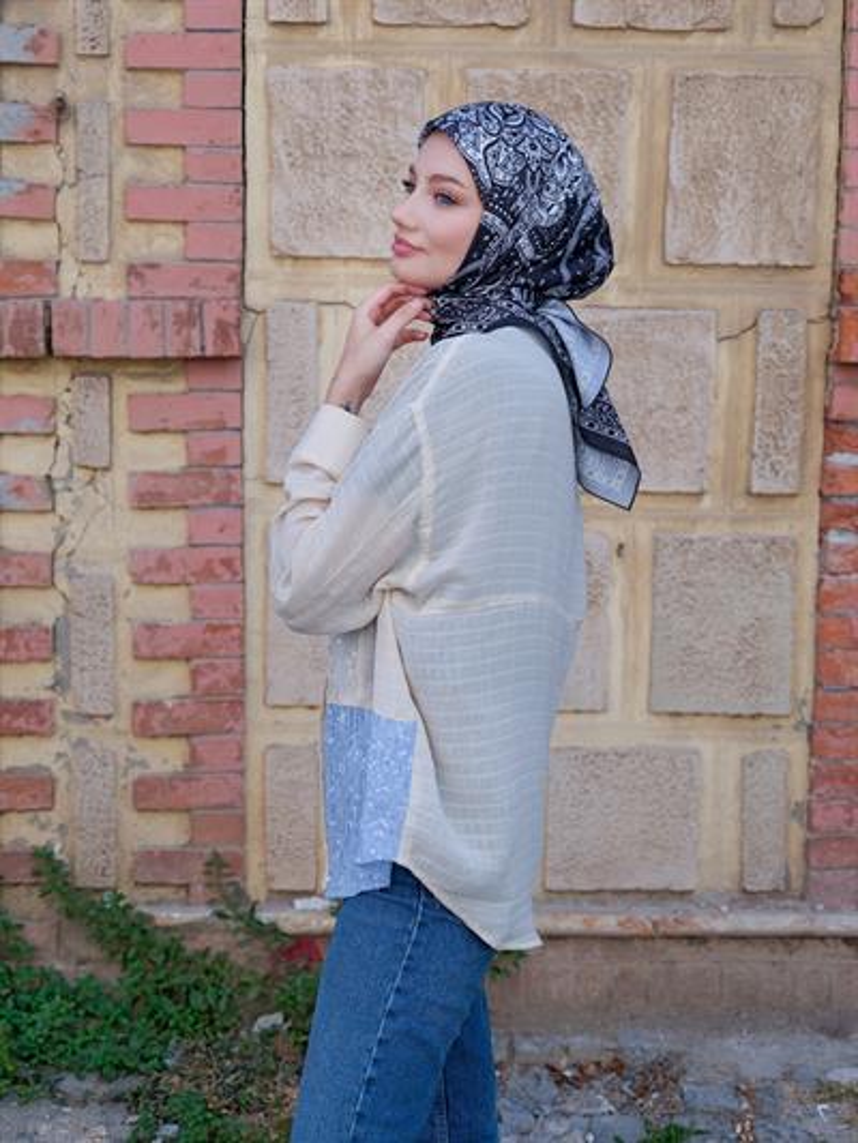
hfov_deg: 26.6
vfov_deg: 34.9
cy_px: 572
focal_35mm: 55
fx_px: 1817
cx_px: 429
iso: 320
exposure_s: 1/400
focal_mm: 70
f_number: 6.4
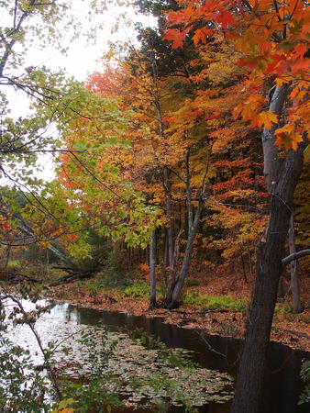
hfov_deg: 29.1
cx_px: 155
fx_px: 596
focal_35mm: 50
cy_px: 206
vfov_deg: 38.2
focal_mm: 10.8
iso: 100
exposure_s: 1/250
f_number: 3.5
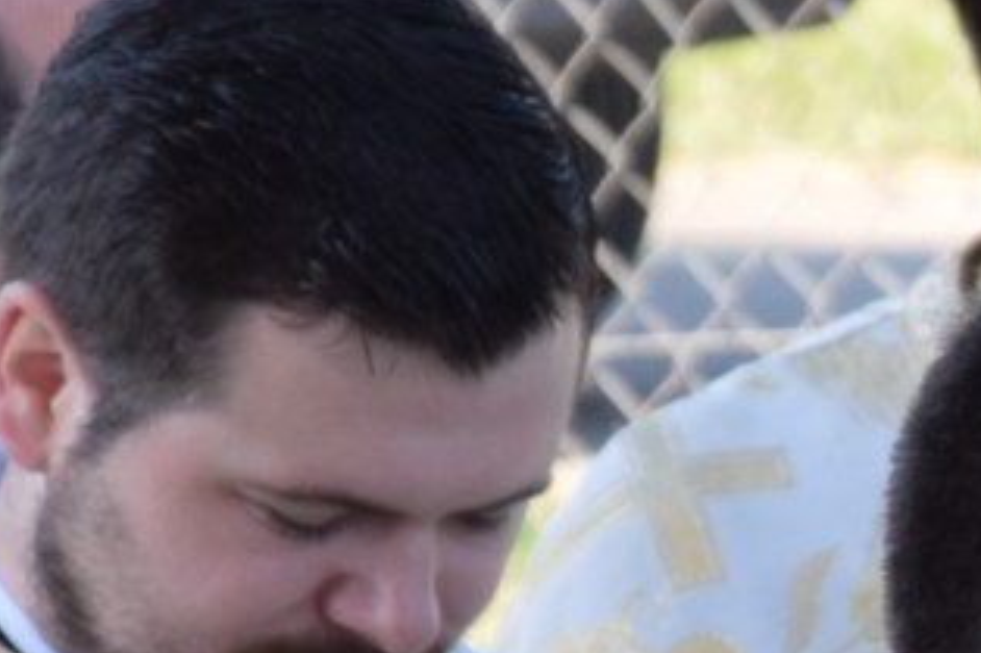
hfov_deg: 2.8
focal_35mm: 732
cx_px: 2962
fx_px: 19936
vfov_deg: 1.9
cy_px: 1775
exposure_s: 1/80
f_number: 6.3
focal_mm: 80
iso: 100
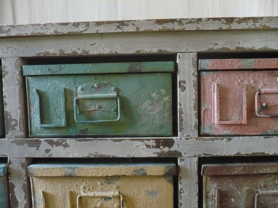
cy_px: 104
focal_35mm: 35
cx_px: 139
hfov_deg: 52.6
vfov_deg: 40.7
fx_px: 281
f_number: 2.8
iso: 800
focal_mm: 5.8
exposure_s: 1/13
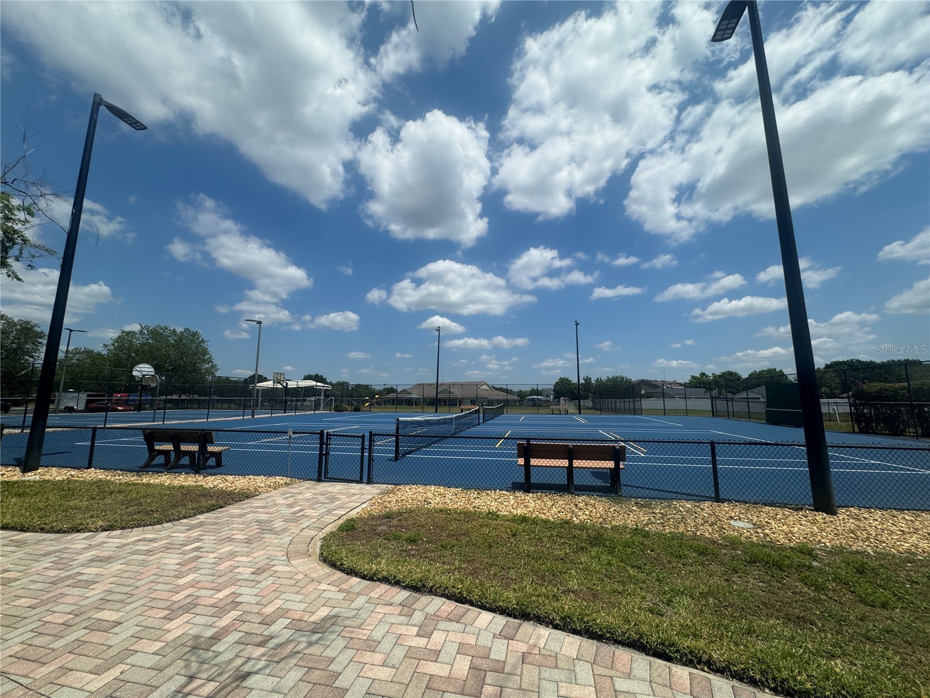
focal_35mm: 14
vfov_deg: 85.7
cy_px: 349
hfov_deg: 102.1
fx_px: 376
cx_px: 465
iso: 40
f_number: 2.2
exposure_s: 1/3390
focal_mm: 2.22
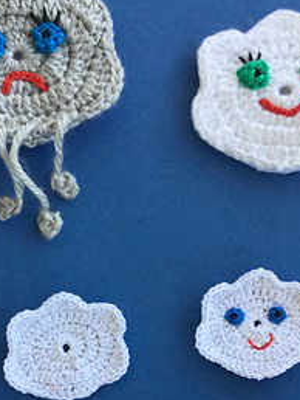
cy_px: 322
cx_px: 143
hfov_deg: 24.5
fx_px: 692
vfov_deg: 31.3
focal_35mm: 60
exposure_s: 1/40
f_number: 2.4
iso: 25
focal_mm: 3.3
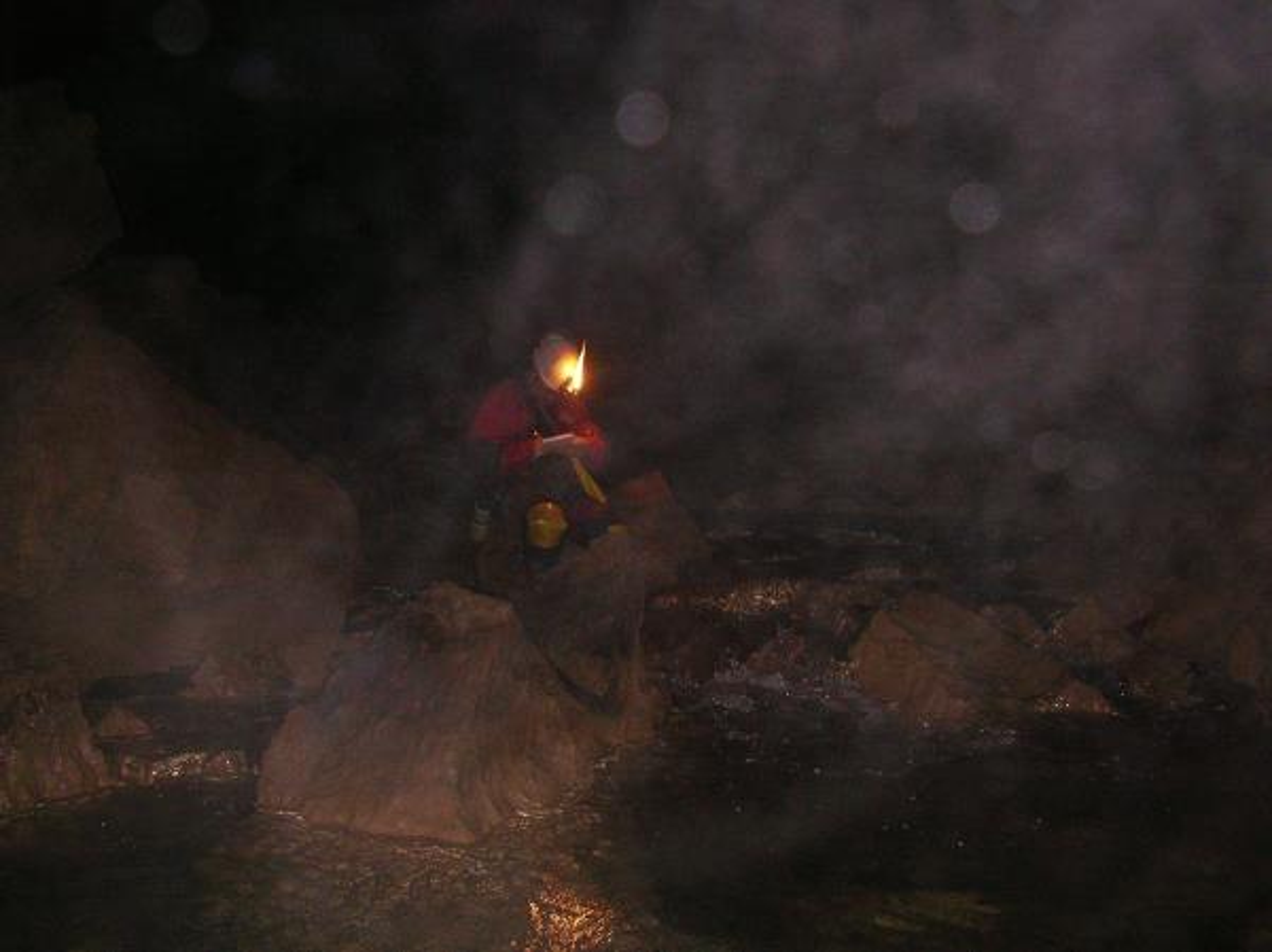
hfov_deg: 50.2
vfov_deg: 38.6
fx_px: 1359
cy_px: 476
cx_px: 636
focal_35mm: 37
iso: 200
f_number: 2.8
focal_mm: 5.7
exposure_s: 1/60
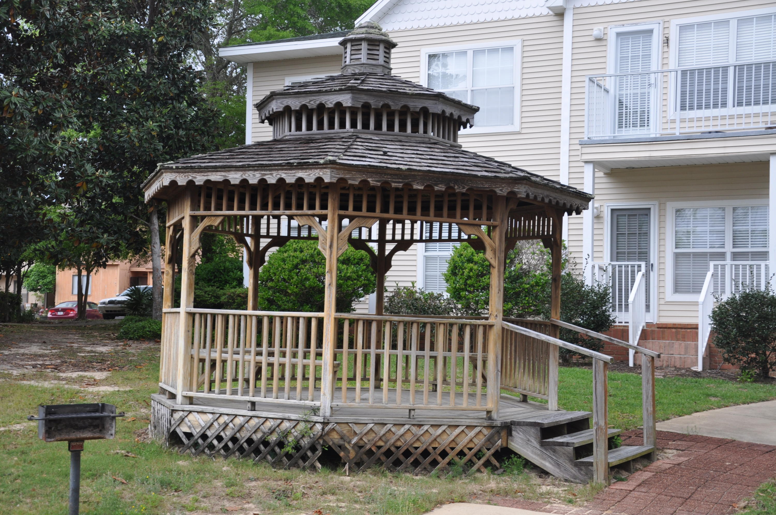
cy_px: 258
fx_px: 1130
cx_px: 388
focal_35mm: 52
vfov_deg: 25.7
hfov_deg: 37.9
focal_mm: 35
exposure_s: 1/125
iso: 220
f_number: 5.6
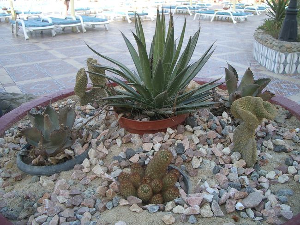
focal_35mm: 35
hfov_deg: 52.6
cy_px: 112
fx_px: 303
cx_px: 150
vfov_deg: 40.7
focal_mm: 5.8
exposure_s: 1/100
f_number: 4.3
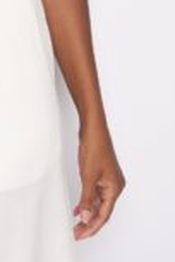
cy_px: -107
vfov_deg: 11.5
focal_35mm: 173
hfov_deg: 7.8
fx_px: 1261
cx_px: -62
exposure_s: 1/160
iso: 200
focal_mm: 44
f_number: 7.1
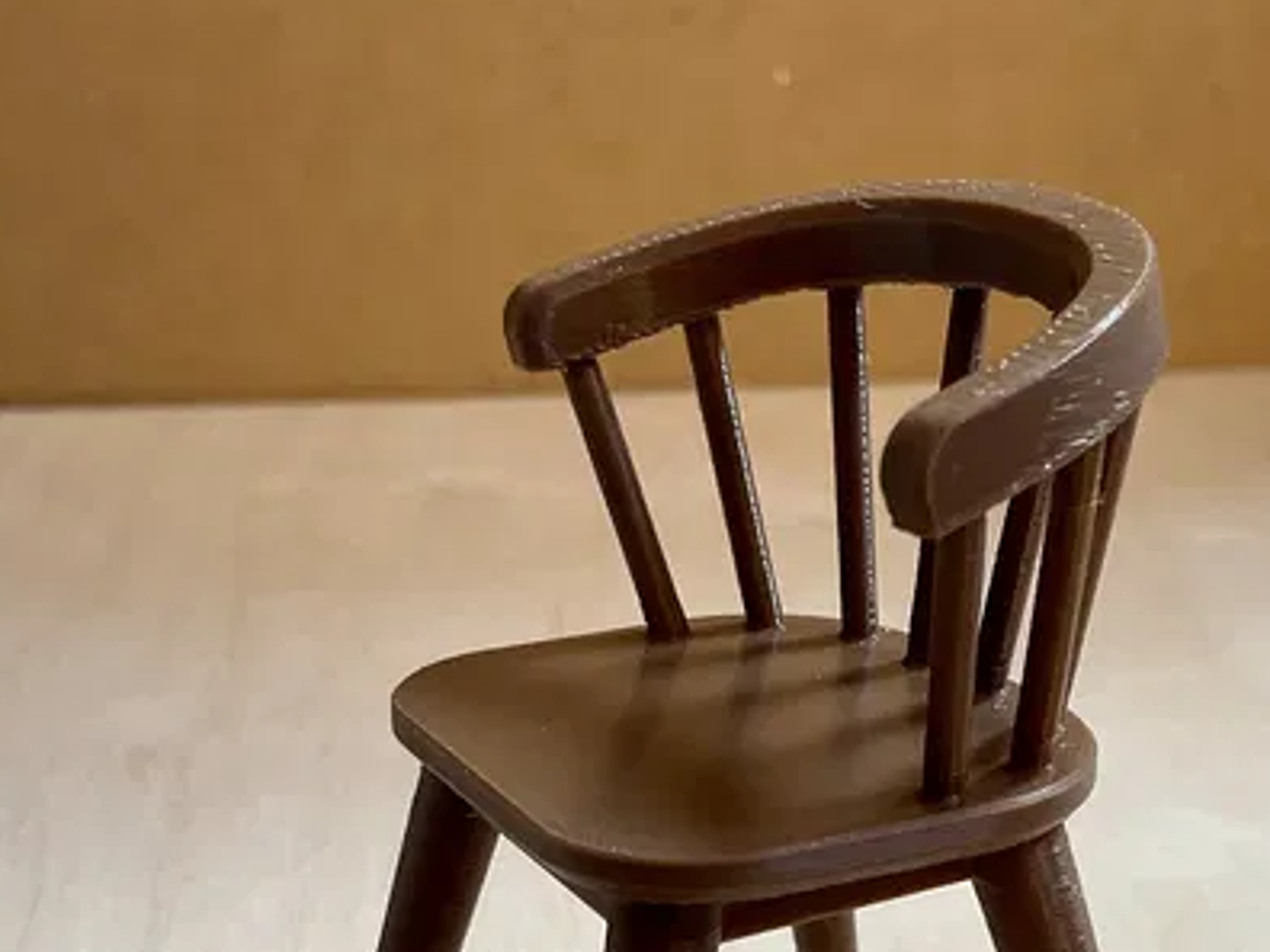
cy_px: 809
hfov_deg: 31.7
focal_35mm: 61
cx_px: 685
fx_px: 2238
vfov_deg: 23.5
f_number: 1.8
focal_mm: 3
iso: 40
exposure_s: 1/50
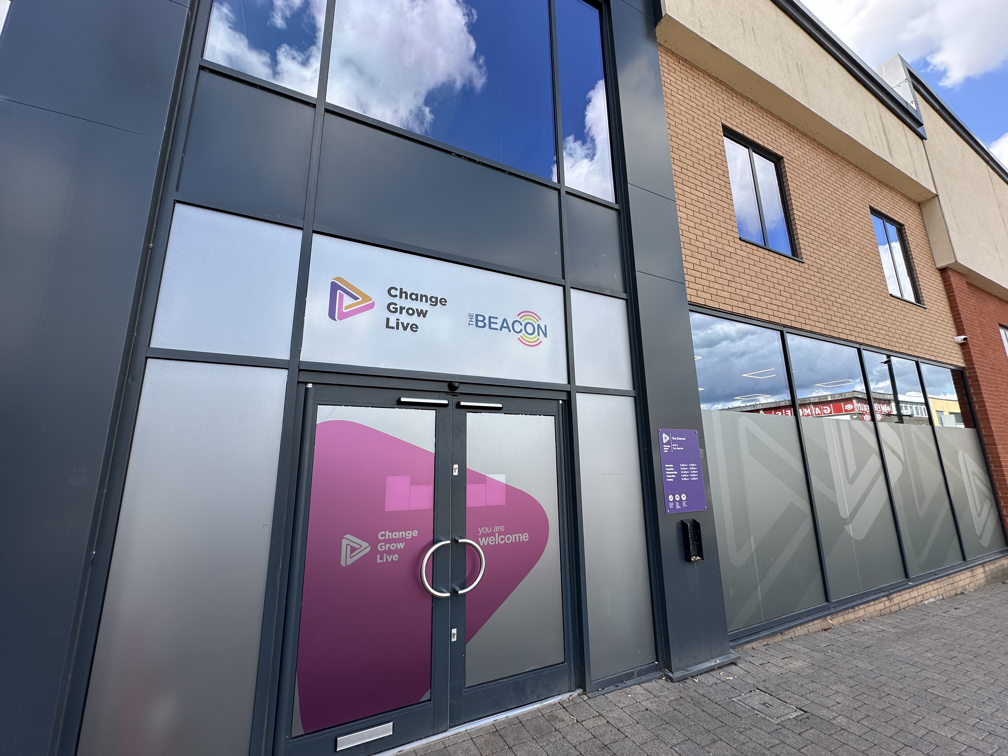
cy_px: 378
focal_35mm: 14
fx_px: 408
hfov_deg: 102.1
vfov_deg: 85.7
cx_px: 504
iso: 40
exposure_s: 1/527
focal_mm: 2.22
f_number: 2.2
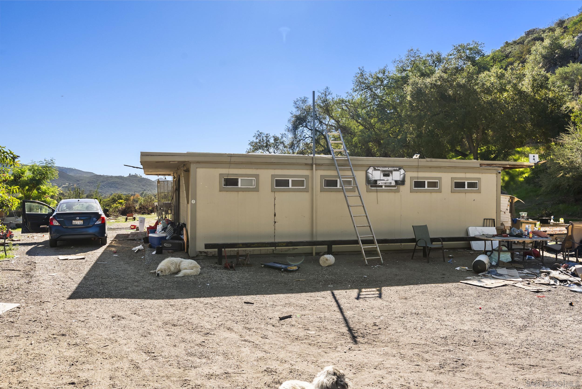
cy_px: 194
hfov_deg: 63.6
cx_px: 291
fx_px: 469
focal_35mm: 29
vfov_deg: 45.0
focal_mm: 29
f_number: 8
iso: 500
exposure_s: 1/640
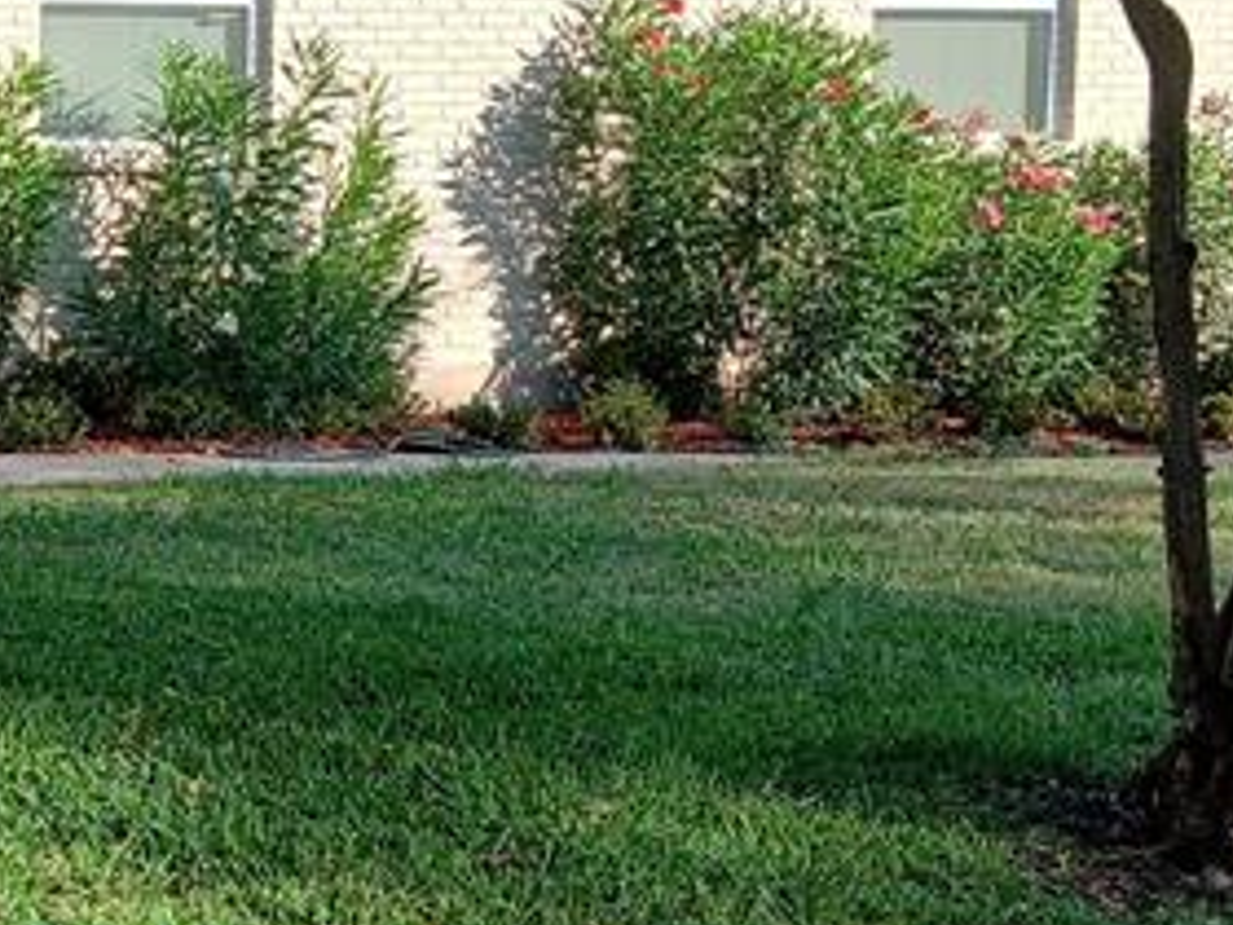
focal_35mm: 95
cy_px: 357
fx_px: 3384
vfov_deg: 15.5
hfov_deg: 19.4
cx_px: -264
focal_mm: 3.98
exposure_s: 1/285
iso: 20
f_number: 1.8
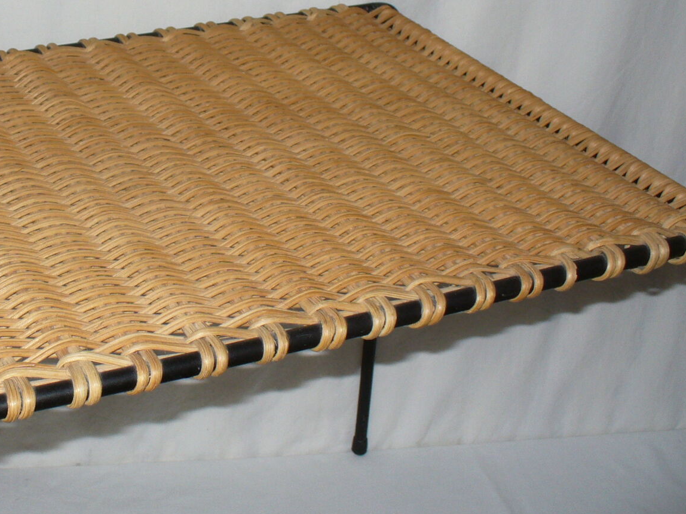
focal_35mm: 66
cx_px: 127
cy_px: 72
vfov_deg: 21.8
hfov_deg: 28.7
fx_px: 1308
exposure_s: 1/30
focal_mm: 6.1
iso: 80
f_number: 2.8
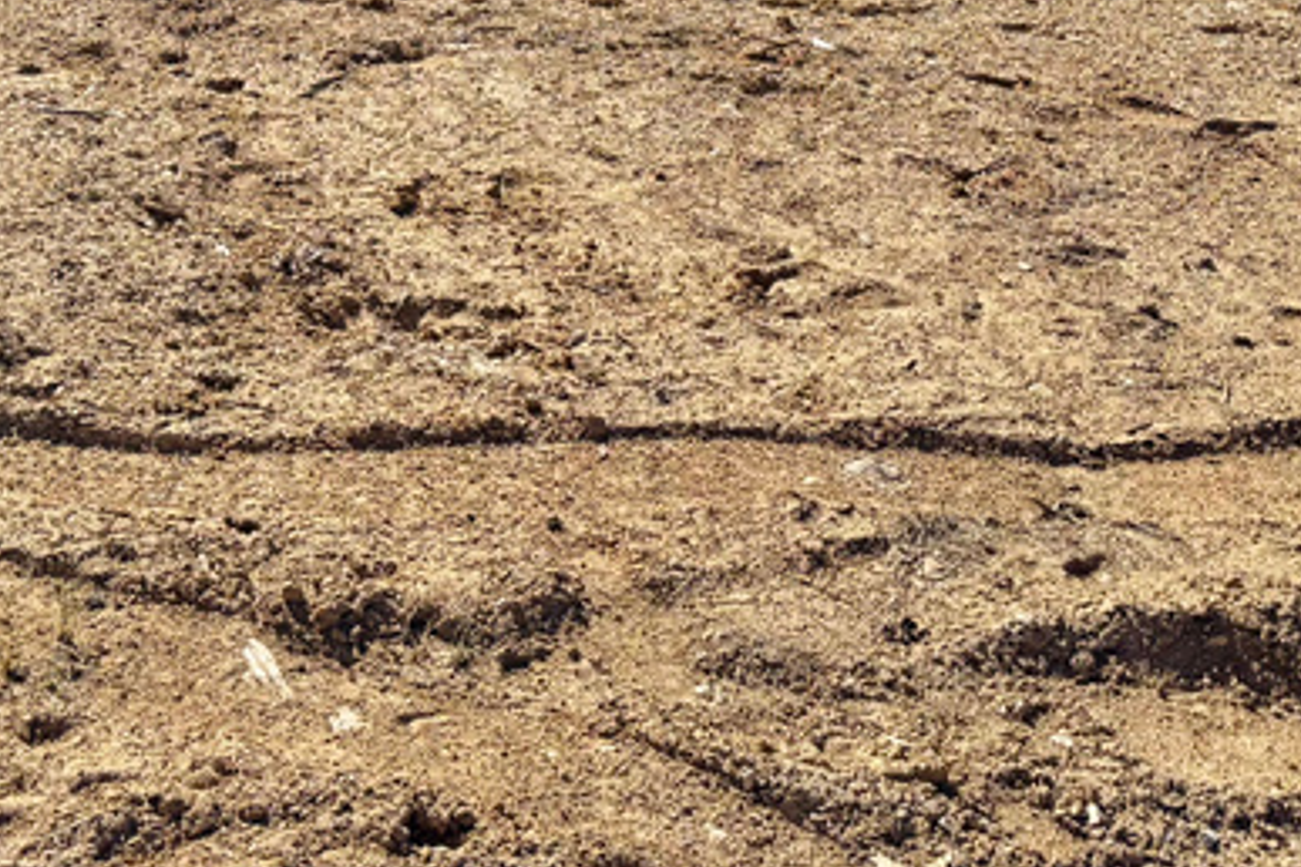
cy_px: -134
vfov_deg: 19.6
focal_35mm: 66
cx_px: 615
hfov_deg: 30.5
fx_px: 2385
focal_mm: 6.76
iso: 80
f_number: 1.78
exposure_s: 1/2604
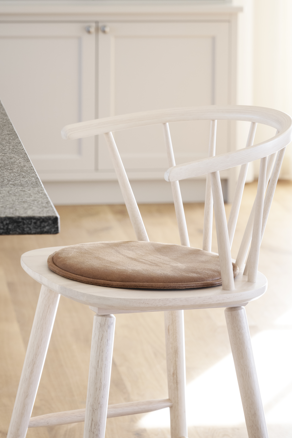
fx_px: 1460
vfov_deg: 17.1
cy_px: 216
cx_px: 94
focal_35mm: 120
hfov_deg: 11.4
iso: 320
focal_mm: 70
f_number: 4
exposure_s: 1/100
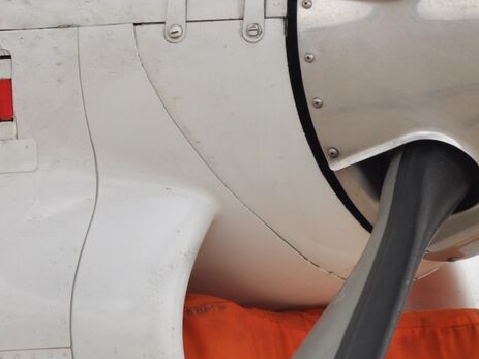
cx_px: -92
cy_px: 7
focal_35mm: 617
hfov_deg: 3.2
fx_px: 8540
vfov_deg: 2.4
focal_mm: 155
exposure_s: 1/160
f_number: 8
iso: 200
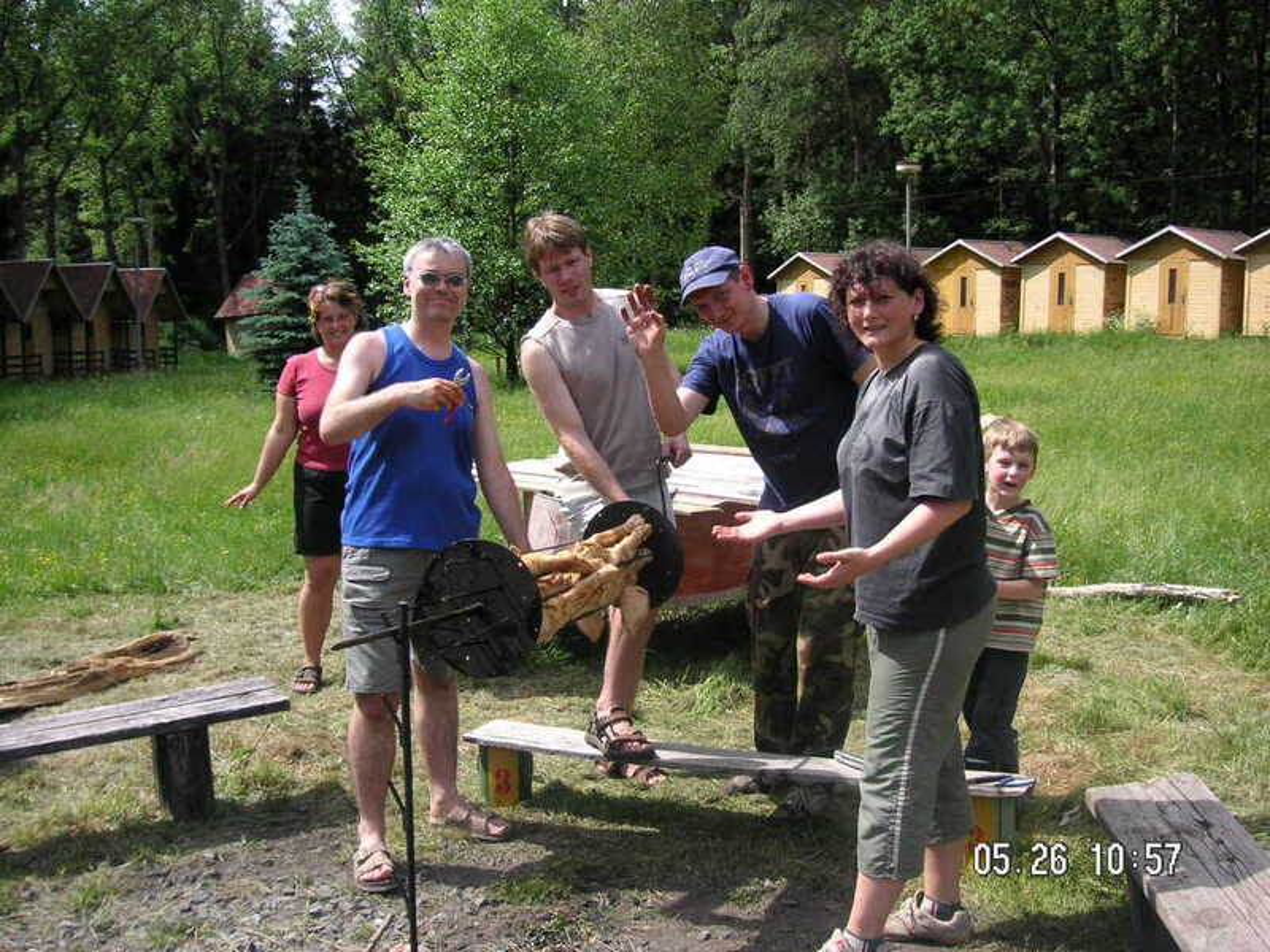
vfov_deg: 38.7
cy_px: 476
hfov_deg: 50.1
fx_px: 1357
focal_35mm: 37
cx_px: 635
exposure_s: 1/750
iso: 50
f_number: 2.8
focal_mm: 6.1
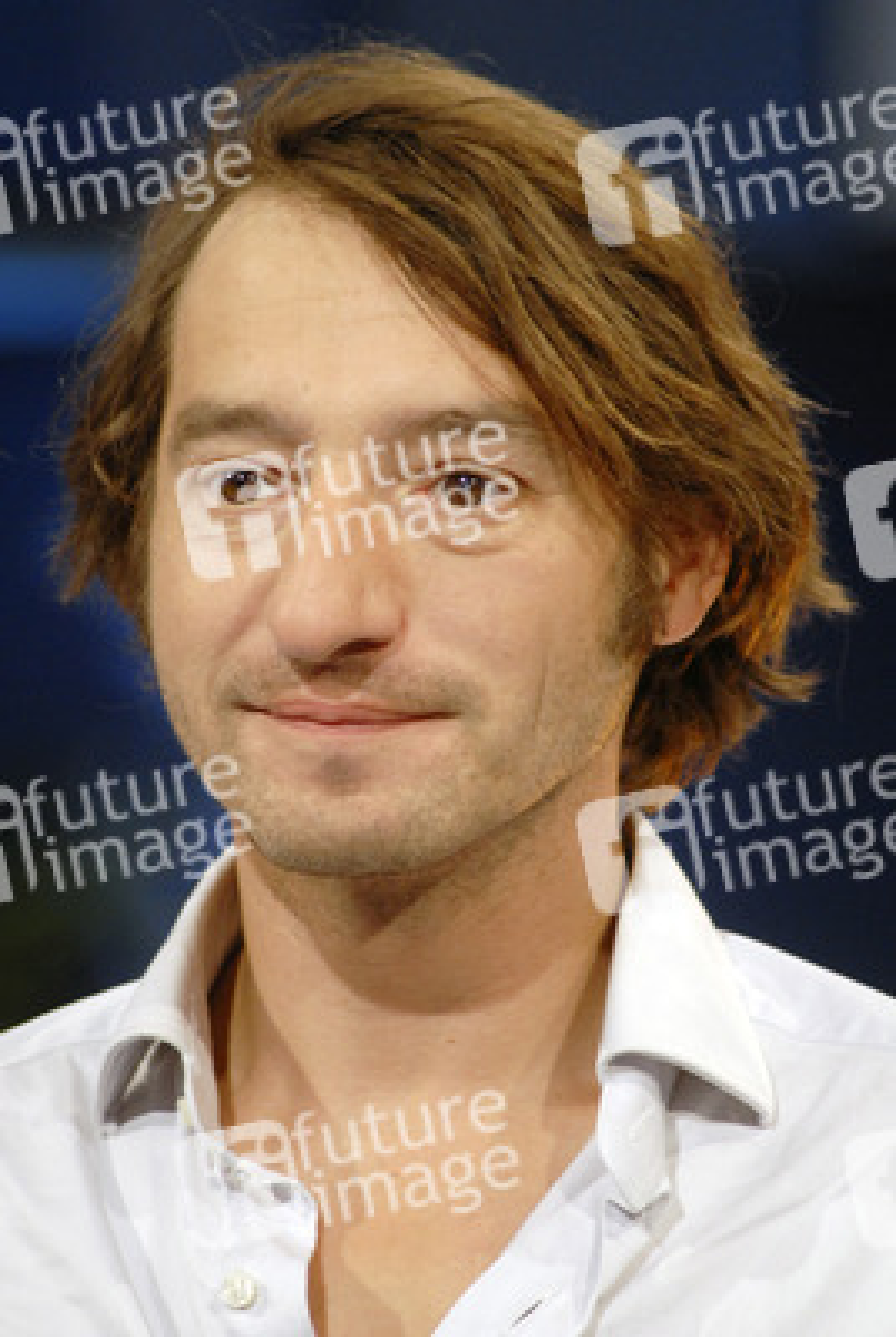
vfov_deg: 4.6
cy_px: 668
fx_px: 16741
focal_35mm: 450
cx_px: 448
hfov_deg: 3.1
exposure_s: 1/100
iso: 800
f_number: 5.6
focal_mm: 300
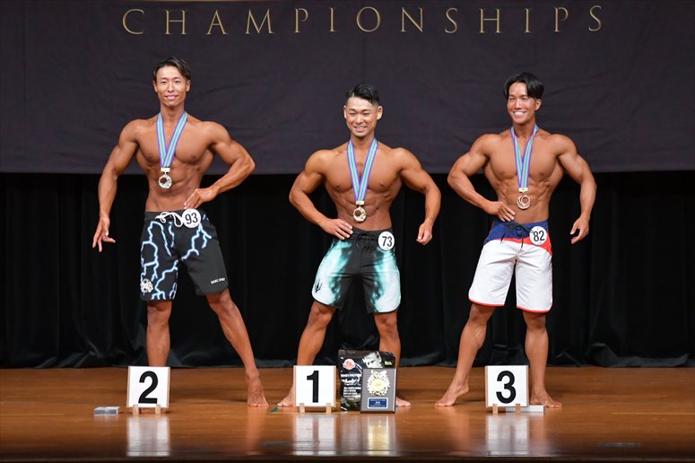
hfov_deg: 8.6
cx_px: 348
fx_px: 4631
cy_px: 232
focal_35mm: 240
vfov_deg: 5.7
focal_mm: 160
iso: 4000
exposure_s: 1/400
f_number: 5.6
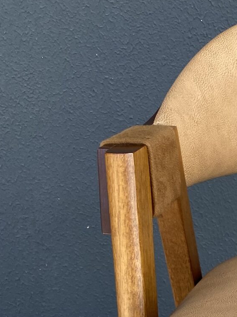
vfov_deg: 20.1
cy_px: 416
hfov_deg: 15.1
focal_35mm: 89
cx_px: 376
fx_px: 812
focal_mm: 4.25
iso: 32
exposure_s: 1/292
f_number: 1.8
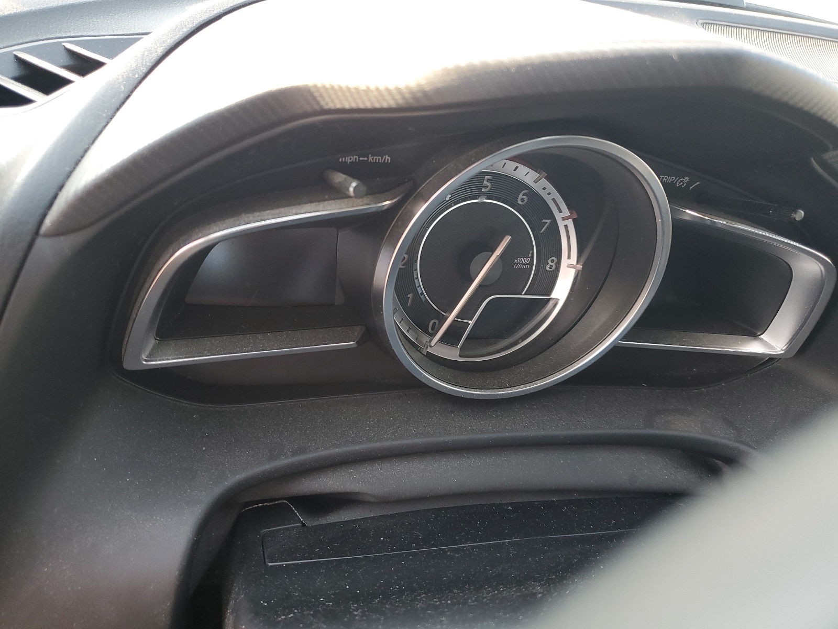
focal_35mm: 26
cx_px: 419
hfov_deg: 67.3
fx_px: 629
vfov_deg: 53.1
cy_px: 314
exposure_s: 1/120
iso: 89
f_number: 1.5
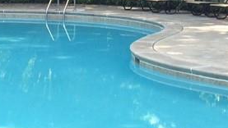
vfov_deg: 10.4
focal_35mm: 117
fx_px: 708
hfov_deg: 18.2
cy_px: 42
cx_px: 54
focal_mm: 4.15
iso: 32
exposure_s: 1/244
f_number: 2.2
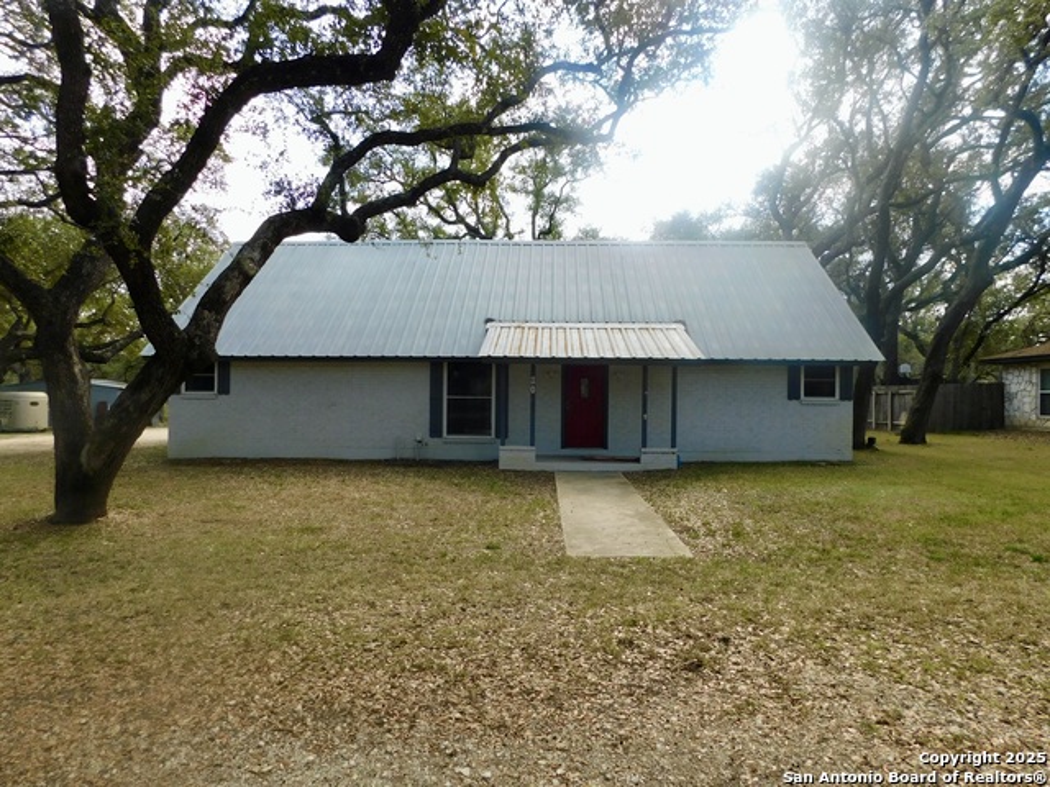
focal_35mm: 23
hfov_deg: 73.9
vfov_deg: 58.9
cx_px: 525
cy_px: 394
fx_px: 698
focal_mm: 4
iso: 125
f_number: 3
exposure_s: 1/640
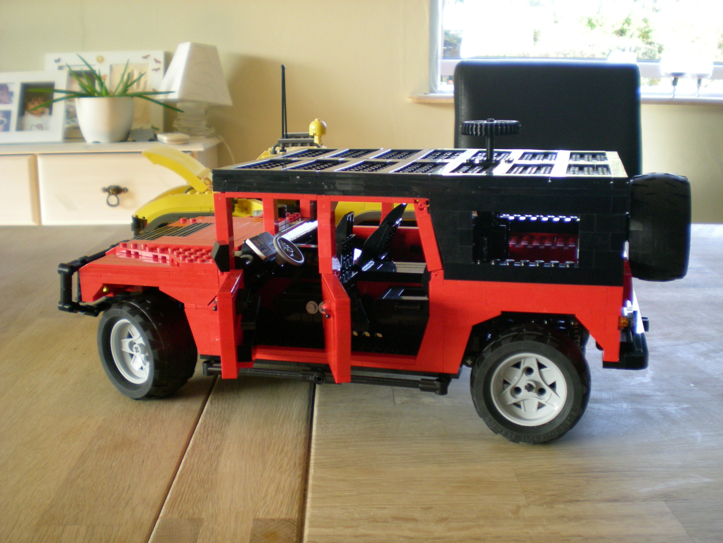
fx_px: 794
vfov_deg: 37.7
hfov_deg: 49.0
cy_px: 272
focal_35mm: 38
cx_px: 362
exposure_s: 1/60.3
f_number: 3.1
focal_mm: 6.3
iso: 183
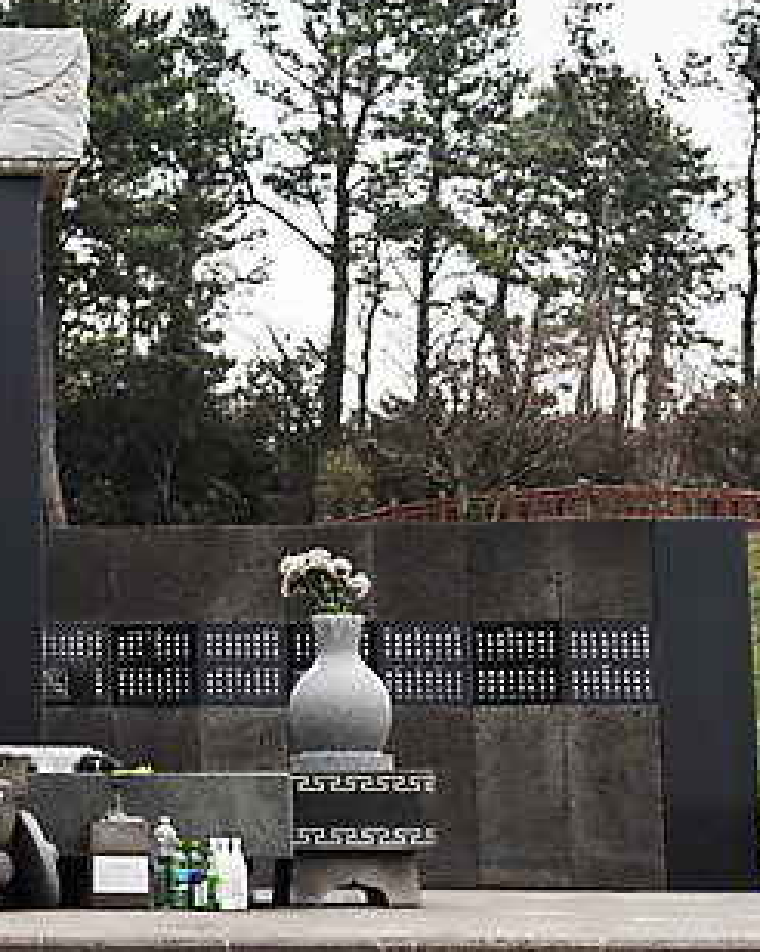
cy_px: 374
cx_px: -32
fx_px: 2674
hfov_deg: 15.8
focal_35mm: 95
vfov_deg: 20.2
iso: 320
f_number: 5
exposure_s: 1/800
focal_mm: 52
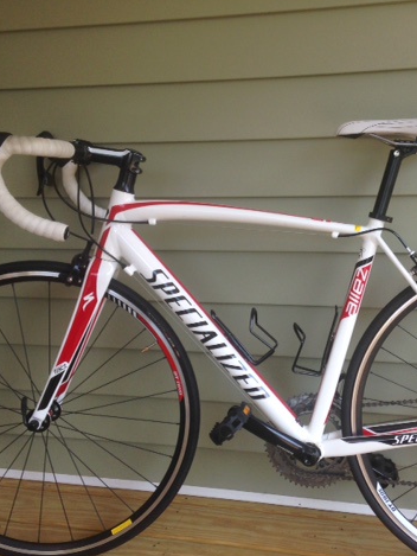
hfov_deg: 31.9
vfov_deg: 42.1
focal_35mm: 45
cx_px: 278
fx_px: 722
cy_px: 283
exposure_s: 1/184
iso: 50
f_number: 2.4
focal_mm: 4.12
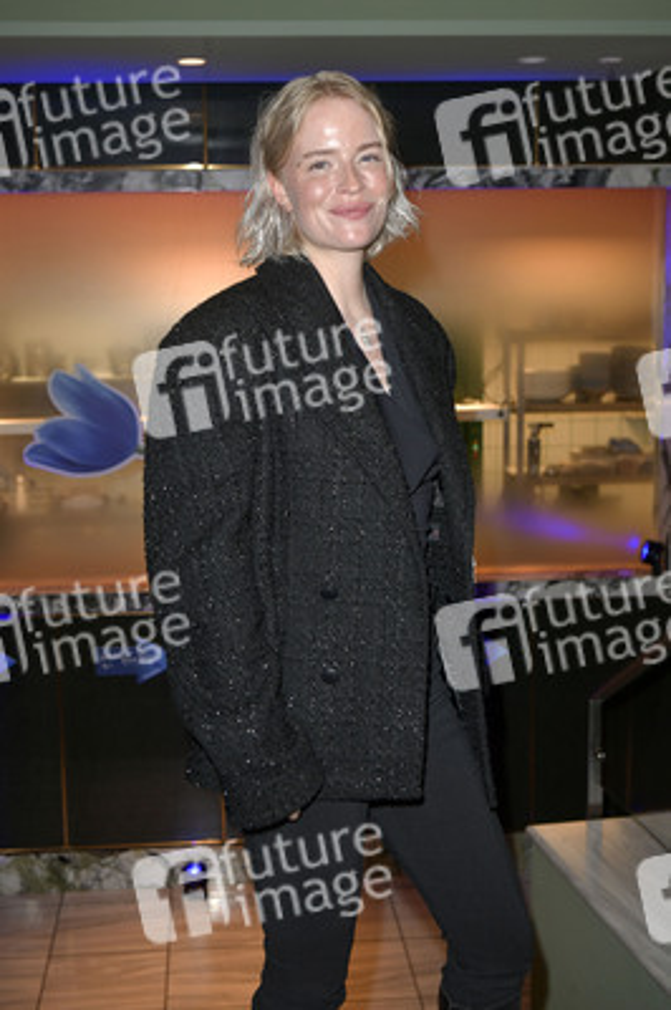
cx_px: 336
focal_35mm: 45
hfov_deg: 29.8
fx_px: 1260
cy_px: 505
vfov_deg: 43.6
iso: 1250
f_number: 5
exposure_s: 1/250
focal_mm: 45
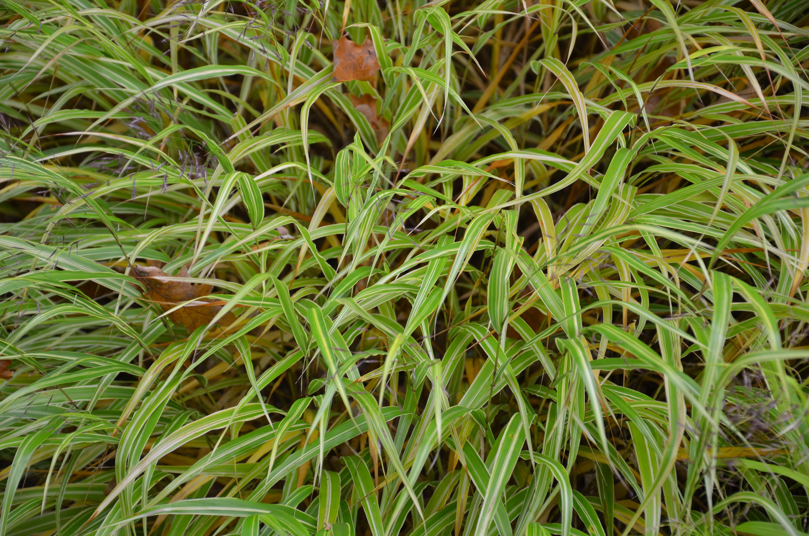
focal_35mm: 120
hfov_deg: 17.1
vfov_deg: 11.4
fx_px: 2691
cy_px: 268
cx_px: 404
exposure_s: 1/125
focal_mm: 80
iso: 280
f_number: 5.6
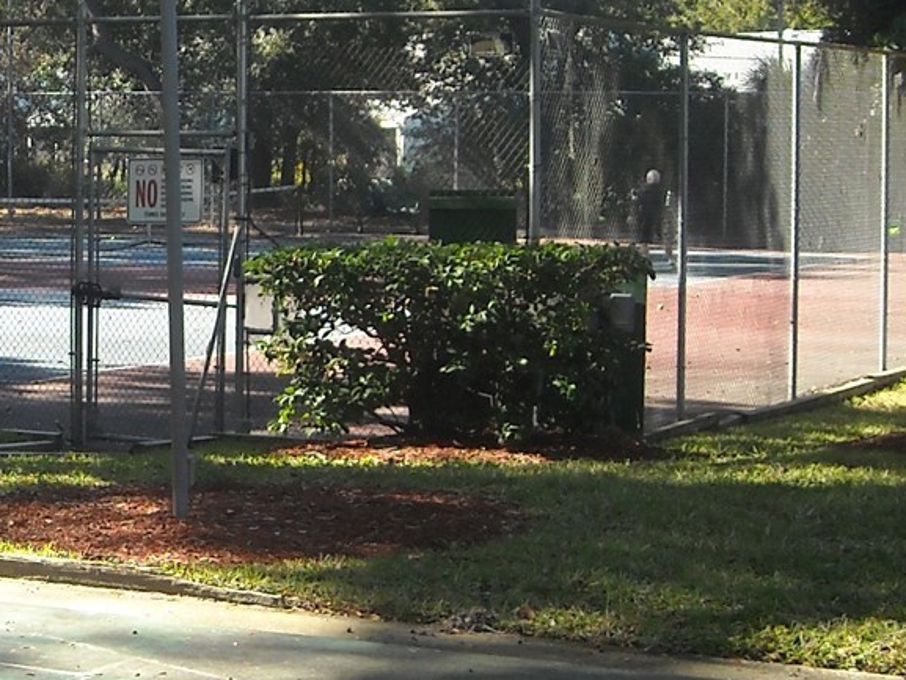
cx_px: -146
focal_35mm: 97
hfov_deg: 19.2
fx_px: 2539
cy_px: 234
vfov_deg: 15.2
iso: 64
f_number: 2.8
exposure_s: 1/201
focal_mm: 5.7
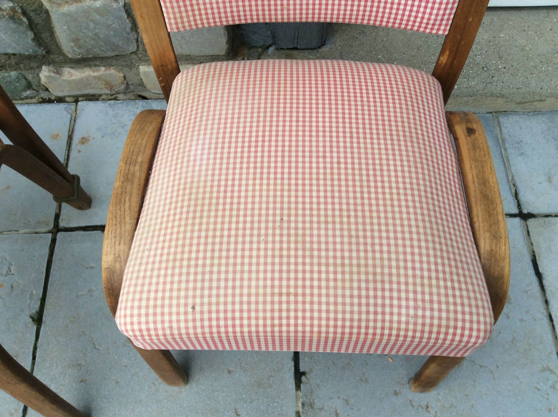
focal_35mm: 32
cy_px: 208
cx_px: 279
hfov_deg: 56.9
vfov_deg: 44.1
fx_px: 515
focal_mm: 3.3
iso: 50
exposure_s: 1/50
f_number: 2.4
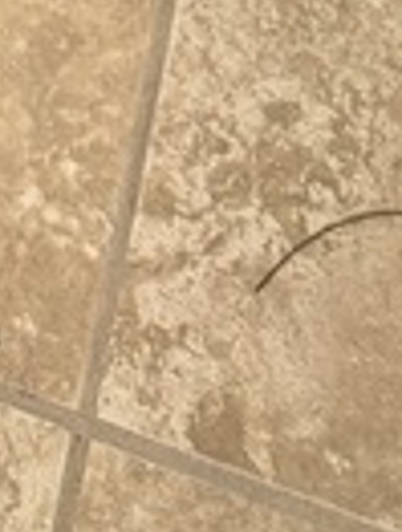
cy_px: -1503
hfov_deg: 7.6
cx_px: -430
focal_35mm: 187
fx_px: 2882
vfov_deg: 7.7
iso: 160
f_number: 1.78
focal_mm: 6.76
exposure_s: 1/60
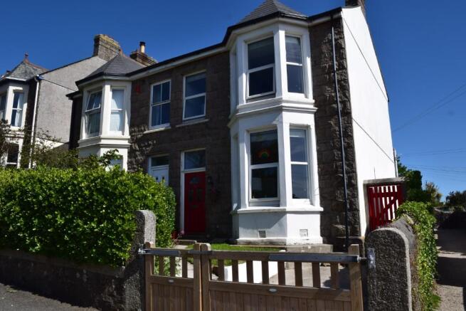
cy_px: 156
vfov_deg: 48.0
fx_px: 350
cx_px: 233
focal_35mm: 27
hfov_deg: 67.4
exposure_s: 1/500
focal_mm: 18
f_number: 11
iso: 360
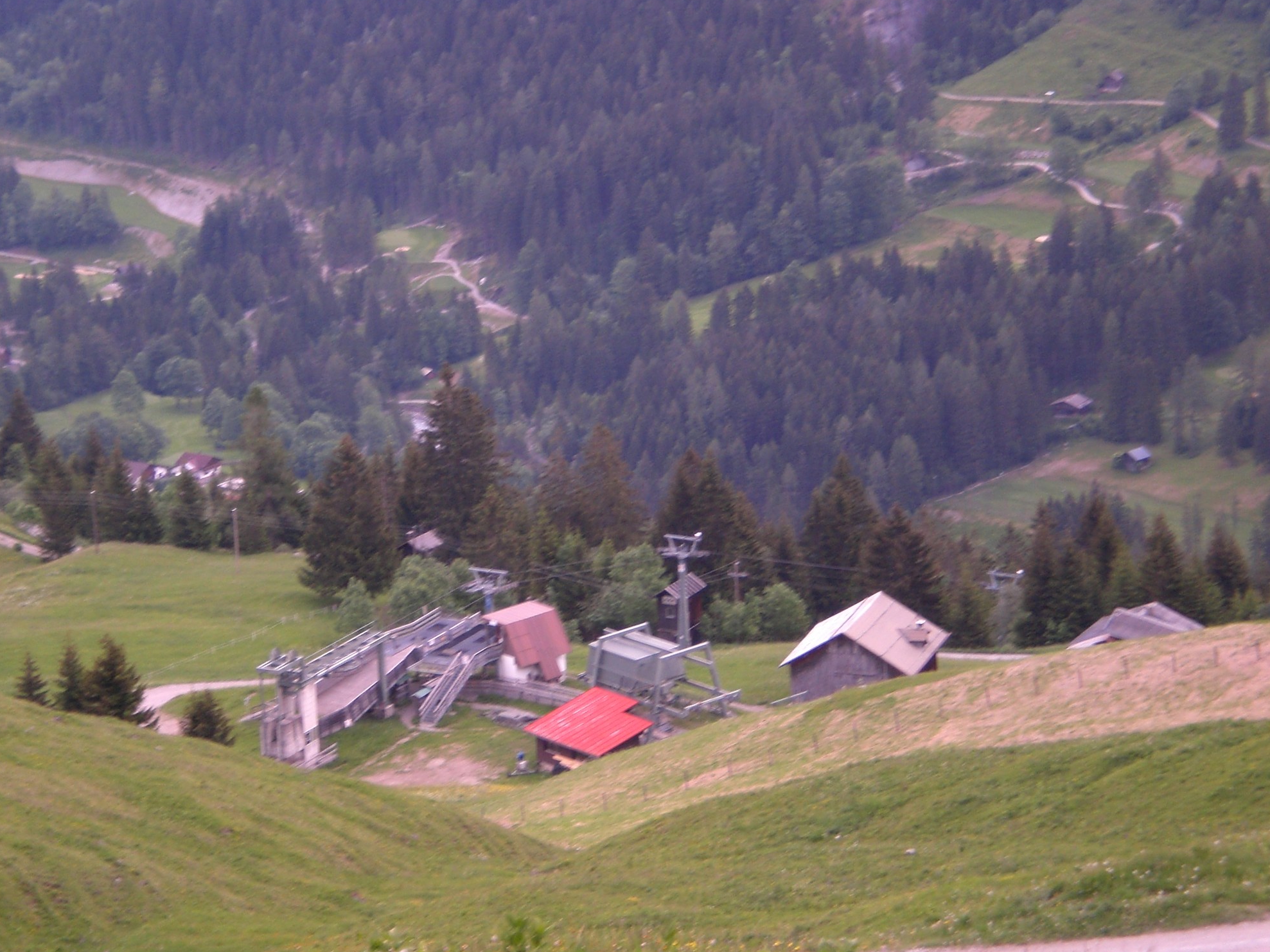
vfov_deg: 12.0
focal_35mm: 123
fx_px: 4513
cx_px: 589
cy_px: 504
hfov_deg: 16.0
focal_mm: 18.9
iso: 100
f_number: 5.9
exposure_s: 1/125
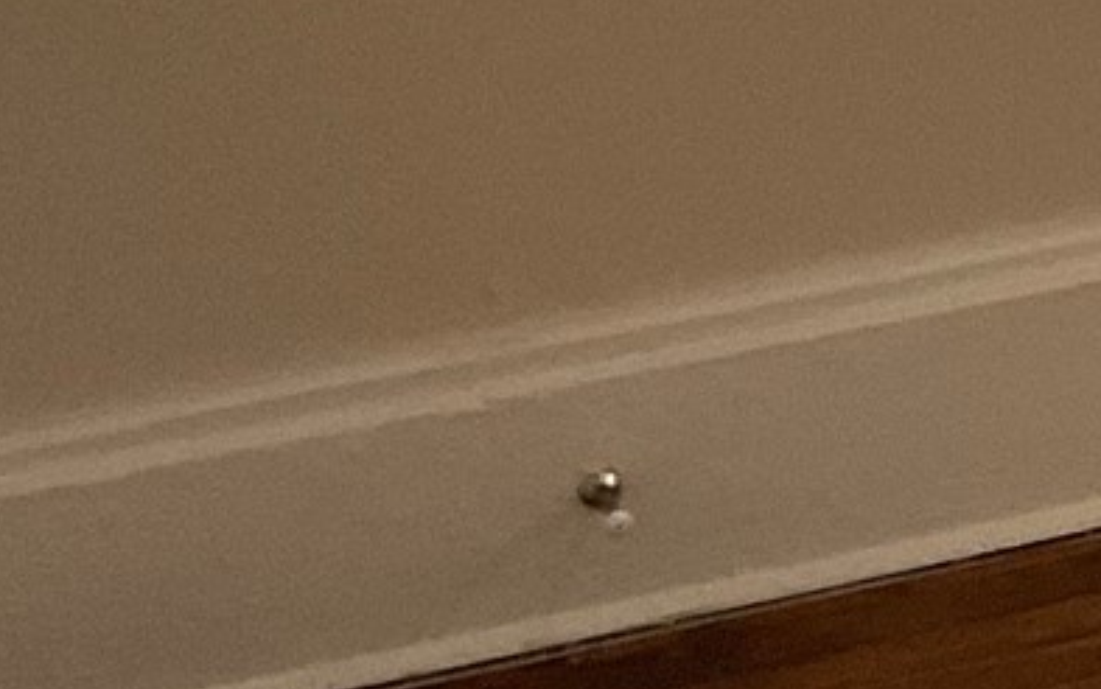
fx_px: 4503
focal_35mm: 150
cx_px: 2583
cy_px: -1039
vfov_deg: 8.0
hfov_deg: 11.6
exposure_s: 1/60
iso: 50
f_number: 1.8
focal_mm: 3
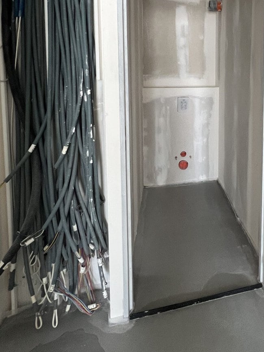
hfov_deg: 51.2
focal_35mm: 24
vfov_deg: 67.3
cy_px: 91
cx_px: 231
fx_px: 244
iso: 320
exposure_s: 1/60
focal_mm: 1.57
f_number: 1.8
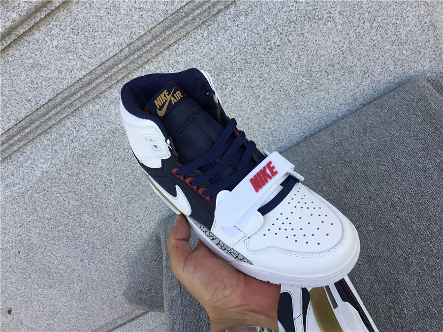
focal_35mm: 31
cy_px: 166
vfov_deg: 45.4
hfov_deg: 58.4
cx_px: 222
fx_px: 397
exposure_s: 1/207
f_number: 2.4
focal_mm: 3.3
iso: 25
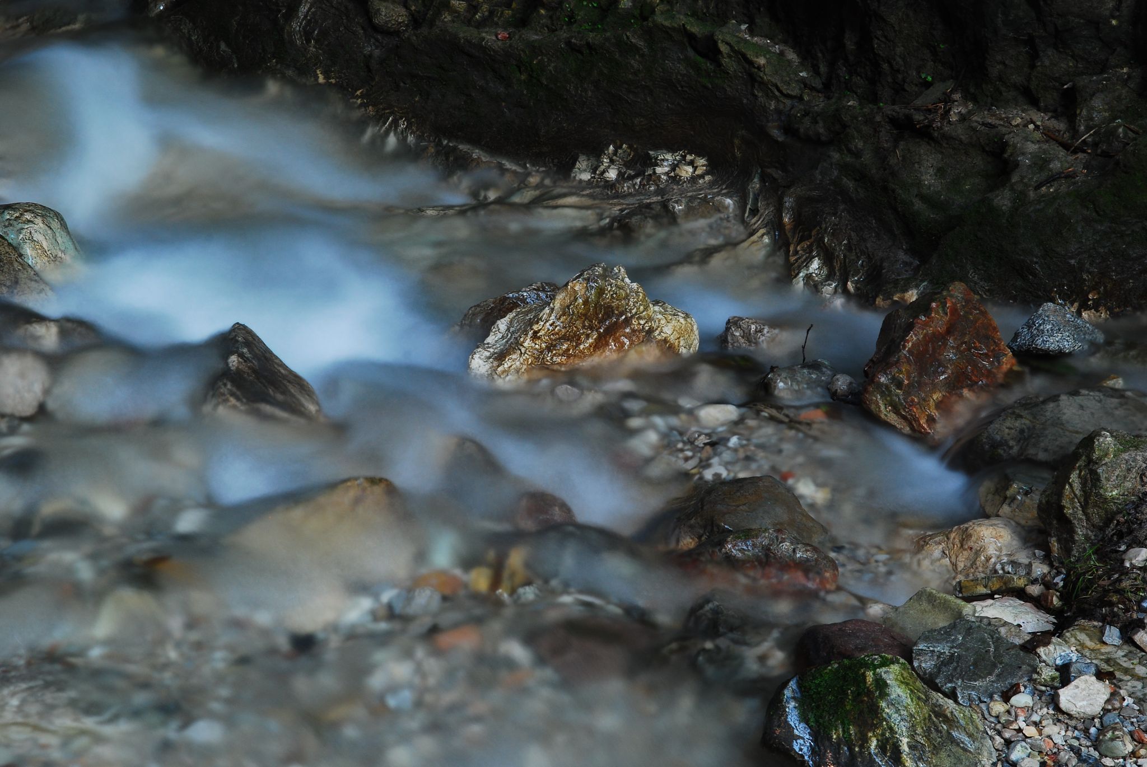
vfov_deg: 13.1
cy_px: 384
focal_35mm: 105
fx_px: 3349
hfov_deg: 19.4
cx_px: 574
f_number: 14
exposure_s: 2.5
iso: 200
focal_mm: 70
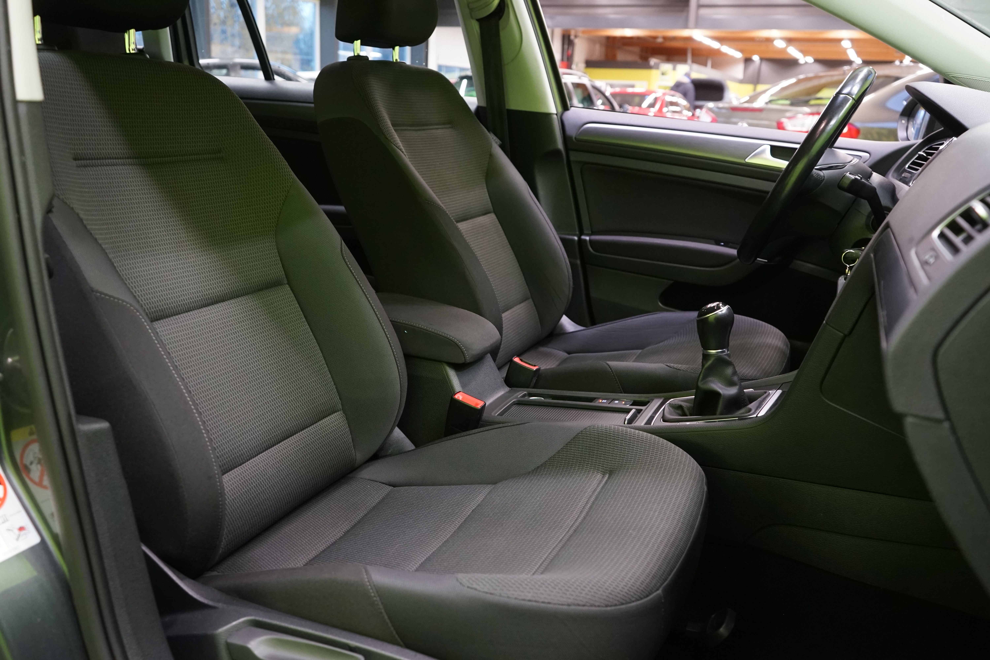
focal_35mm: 31
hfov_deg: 60.3
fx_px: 852
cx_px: 495
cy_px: 330
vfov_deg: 42.3
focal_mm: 31
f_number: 5
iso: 2000
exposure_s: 1/20
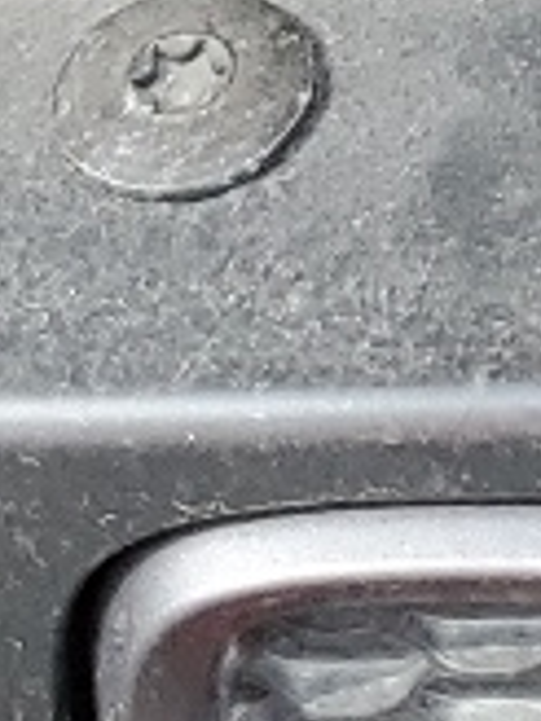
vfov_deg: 7.4
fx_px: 5272
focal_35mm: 253
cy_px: -870
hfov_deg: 5.7
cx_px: 1192
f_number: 1.5
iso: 50
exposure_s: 1/714
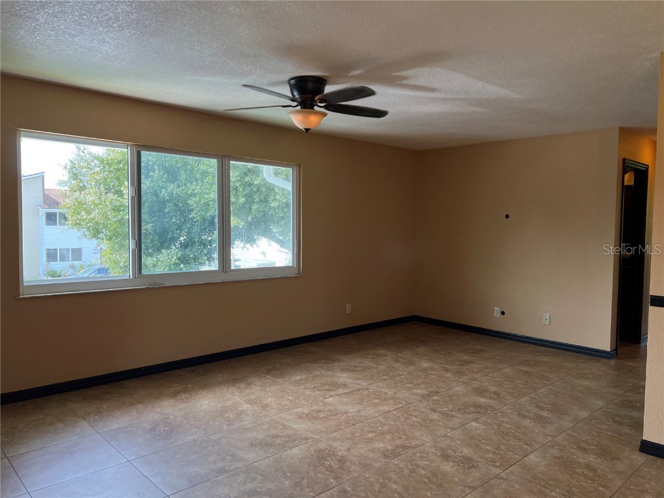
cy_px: 249
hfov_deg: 67.3
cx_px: 332
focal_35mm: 26
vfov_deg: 53.1
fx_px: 499
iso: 40
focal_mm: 5.7
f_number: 1.5
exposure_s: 1/209
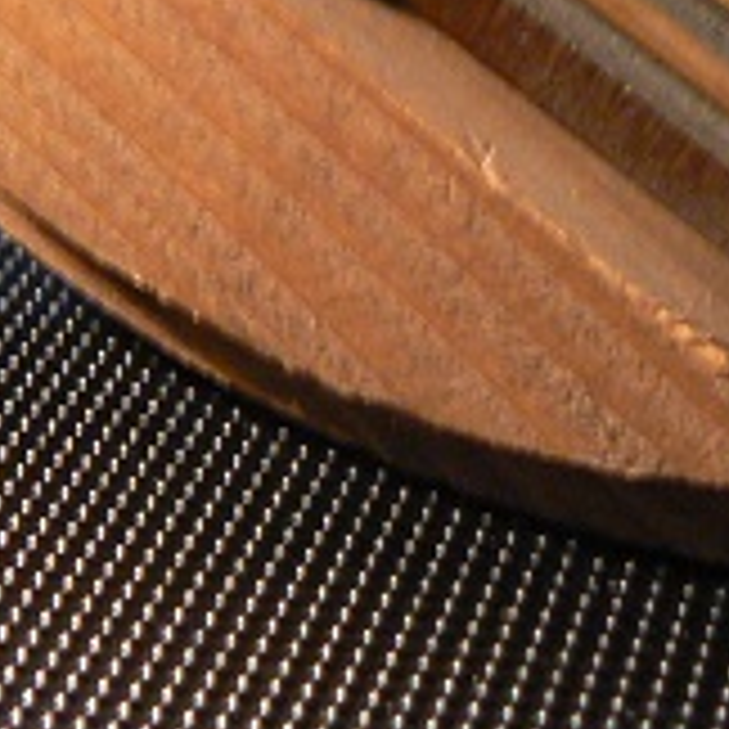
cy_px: -166
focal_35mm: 118
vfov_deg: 14.3
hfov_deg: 14.8
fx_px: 2811
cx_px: 320
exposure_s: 1/15
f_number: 2.8
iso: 200
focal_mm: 6
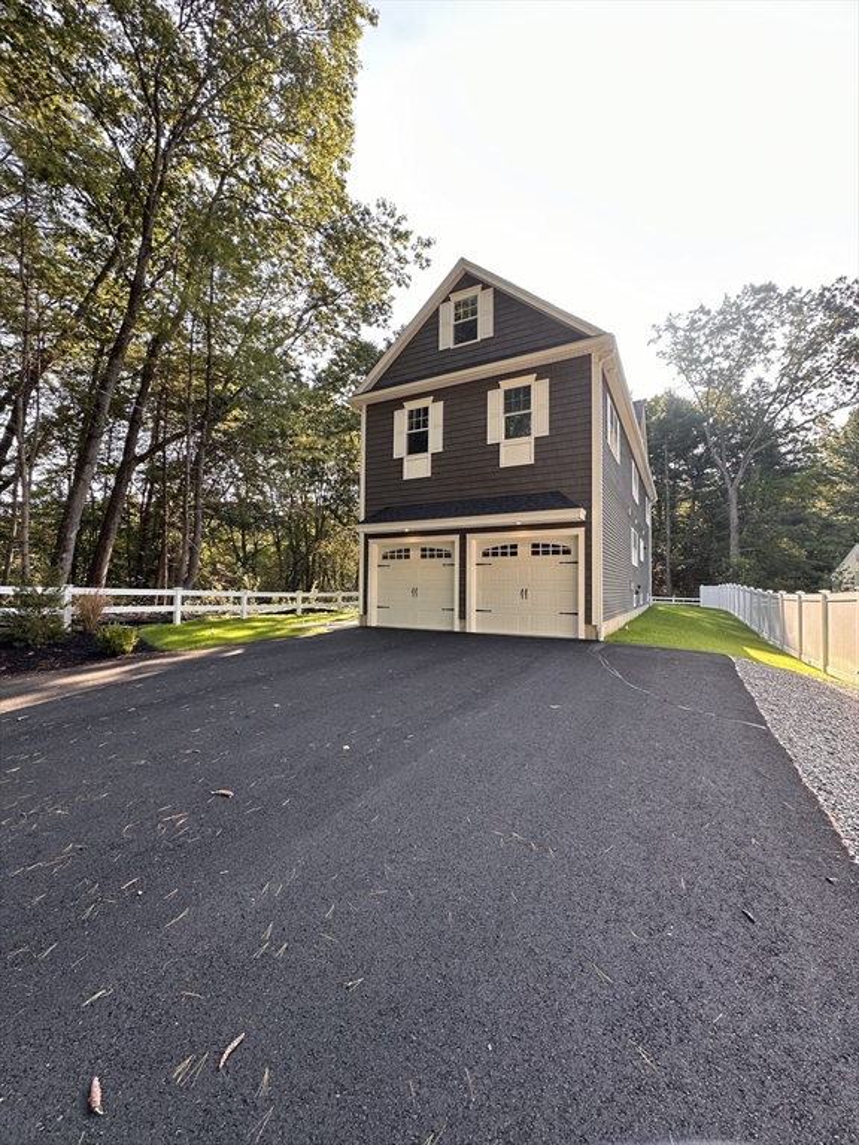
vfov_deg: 102.1
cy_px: 572
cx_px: 430
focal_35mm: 14
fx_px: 463
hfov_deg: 85.7
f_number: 2.2
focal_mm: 2.22
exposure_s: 1/190
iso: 40
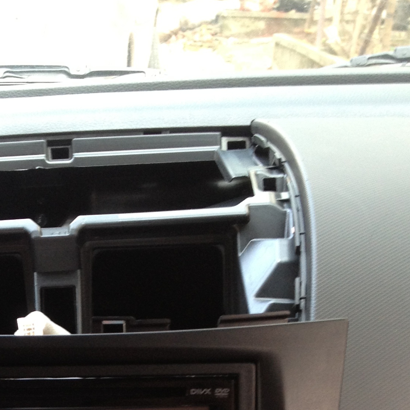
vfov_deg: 17.9
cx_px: 35
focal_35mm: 91
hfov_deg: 18.7
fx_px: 1219
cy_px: 526
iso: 64
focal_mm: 4.28
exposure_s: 1/20
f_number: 2.4
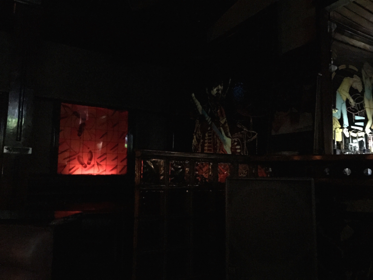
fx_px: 312
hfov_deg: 61.7
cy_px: 140
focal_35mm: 29
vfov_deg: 48.2
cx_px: 186
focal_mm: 4.15
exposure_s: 1/15
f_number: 2.2
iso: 2000
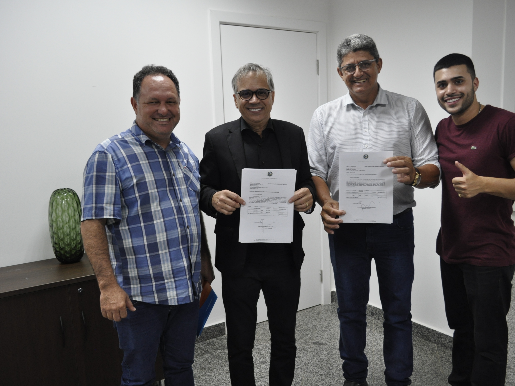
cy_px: 194
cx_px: 281
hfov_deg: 55.3
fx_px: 491
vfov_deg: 42.9
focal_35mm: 33
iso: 800
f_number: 4
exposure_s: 1/60
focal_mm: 20
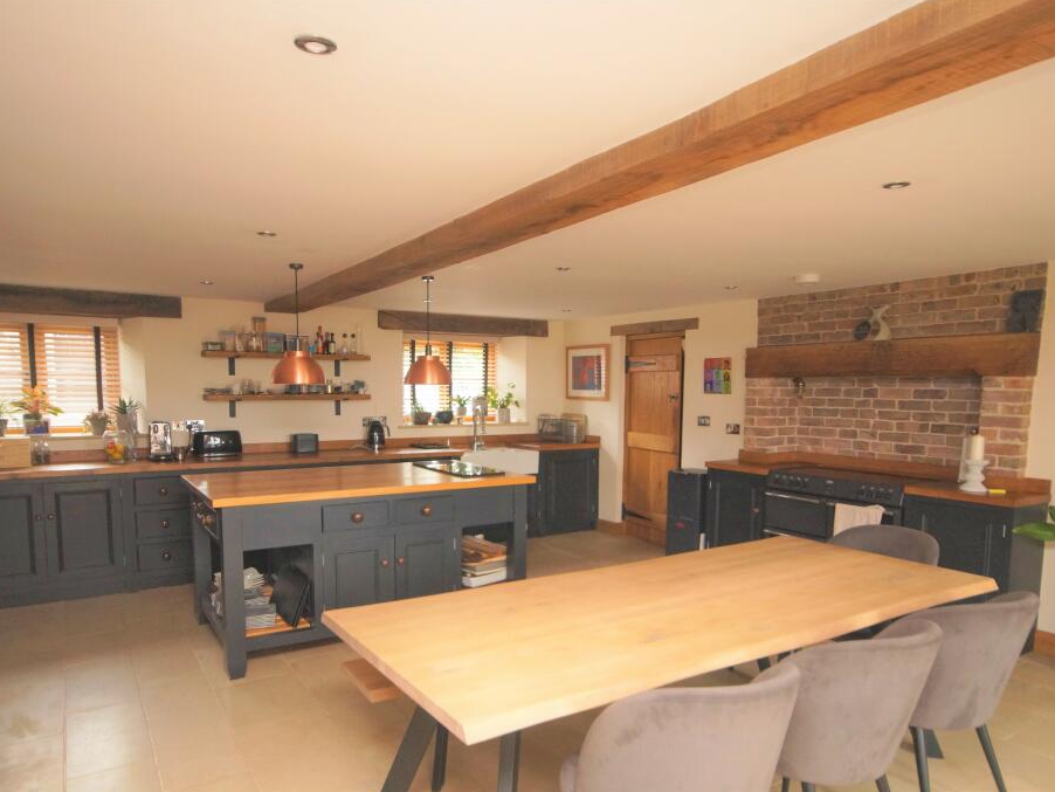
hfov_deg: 70.4
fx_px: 748
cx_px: 516
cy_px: 394
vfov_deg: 55.8
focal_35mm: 25
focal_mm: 15
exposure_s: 1/60
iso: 800
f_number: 5
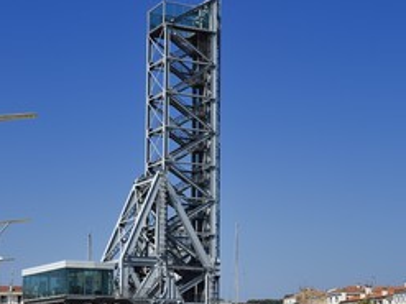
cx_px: 212
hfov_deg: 23.0
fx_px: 996
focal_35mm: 85
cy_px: 200
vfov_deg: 17.3
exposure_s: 1/250
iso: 200
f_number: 14
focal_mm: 52
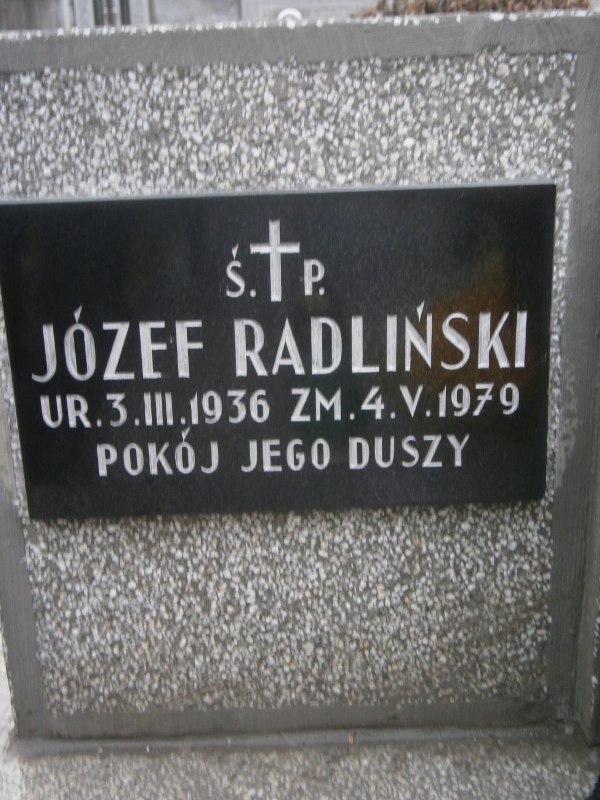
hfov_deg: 30.9
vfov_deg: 40.4
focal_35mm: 47
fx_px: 1086
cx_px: 300
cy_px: 400
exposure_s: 1/40
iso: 80
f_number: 3.4
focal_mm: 8.3
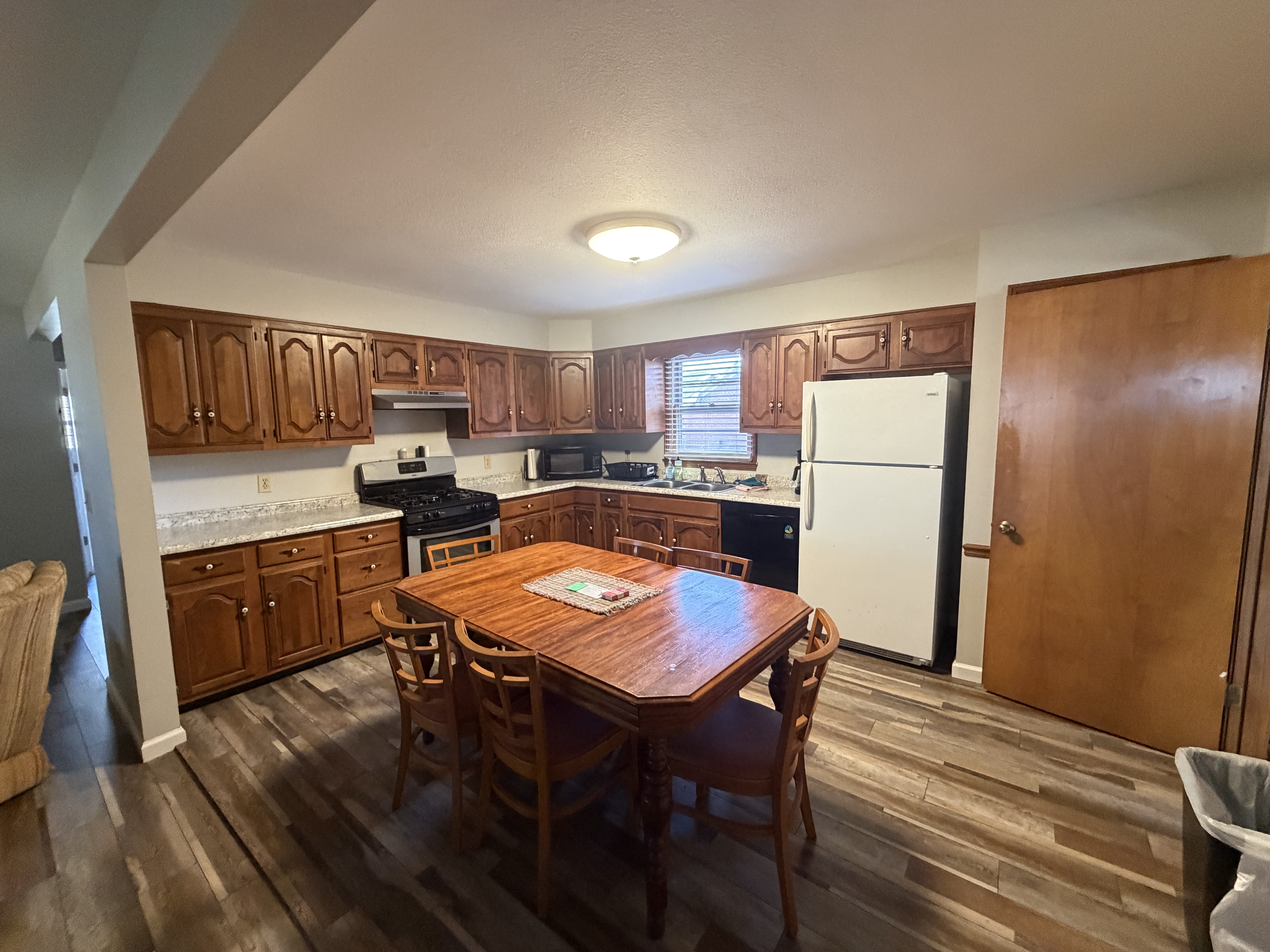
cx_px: 635
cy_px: 476
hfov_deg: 102.1
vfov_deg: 85.7
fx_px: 514
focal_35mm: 14
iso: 500
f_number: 2.2
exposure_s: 1/60
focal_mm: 2.22
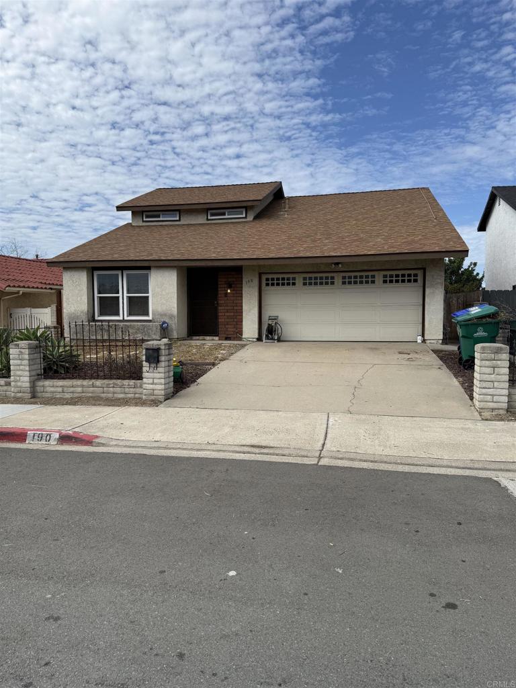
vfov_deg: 71.6
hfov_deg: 56.8
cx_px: 258
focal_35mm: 24
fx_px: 477
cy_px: 344
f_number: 1.78
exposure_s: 1/6711
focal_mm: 6.76
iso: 80
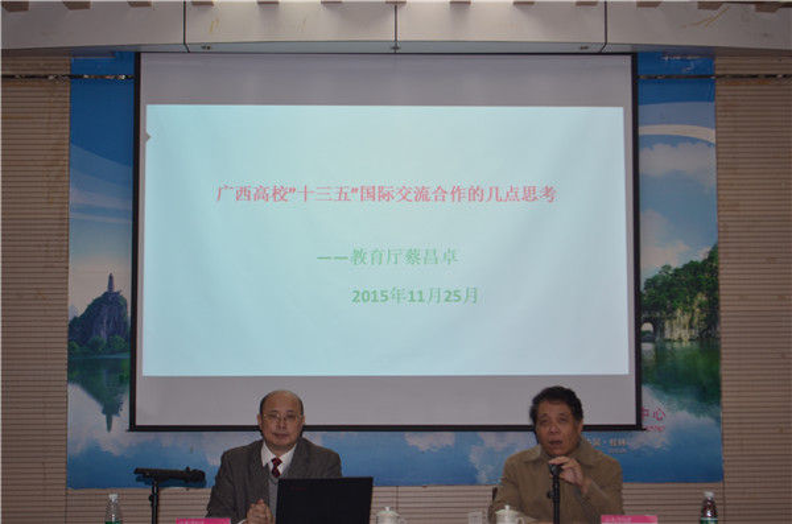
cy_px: 262
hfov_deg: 29.9
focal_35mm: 68
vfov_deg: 20.1
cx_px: 396
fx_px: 1481
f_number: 5.6
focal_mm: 45
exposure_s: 1/20
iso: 220
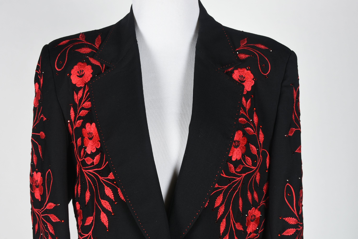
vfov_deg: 22.7
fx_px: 597
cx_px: 179
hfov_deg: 33.4
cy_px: 120
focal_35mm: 60
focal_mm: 40
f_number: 11
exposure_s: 1/60
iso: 320
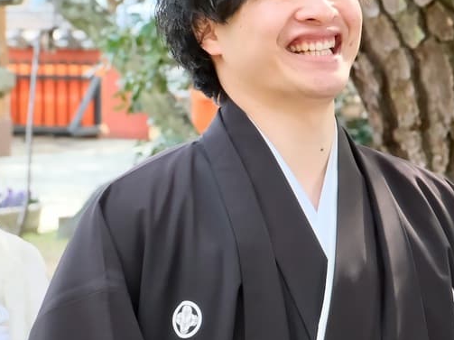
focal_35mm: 289
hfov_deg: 6.9
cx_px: 168
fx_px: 3789
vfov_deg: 5.1
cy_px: 286
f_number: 8
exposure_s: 1/80
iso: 1600
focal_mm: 70
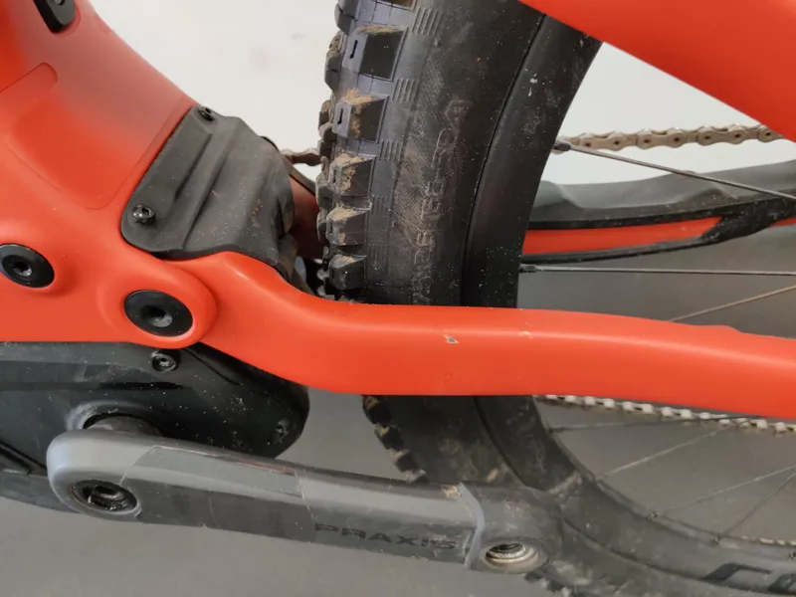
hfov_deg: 65.3
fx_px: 621
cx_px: 398
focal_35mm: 27
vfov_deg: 51.4
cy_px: 298
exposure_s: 1/33
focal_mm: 4.75
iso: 400
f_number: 1.65
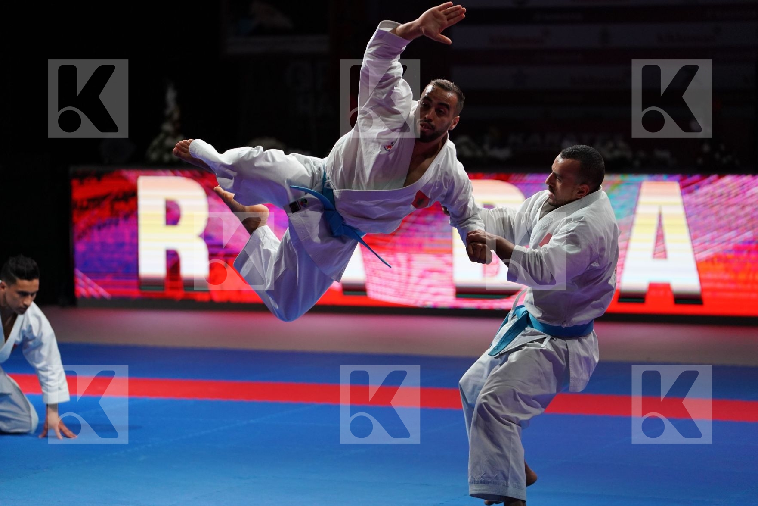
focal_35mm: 138
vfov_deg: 9.9
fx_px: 2905
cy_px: 251
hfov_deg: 14.9
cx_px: 380
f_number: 2.8
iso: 2500
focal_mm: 135
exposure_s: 1/1000
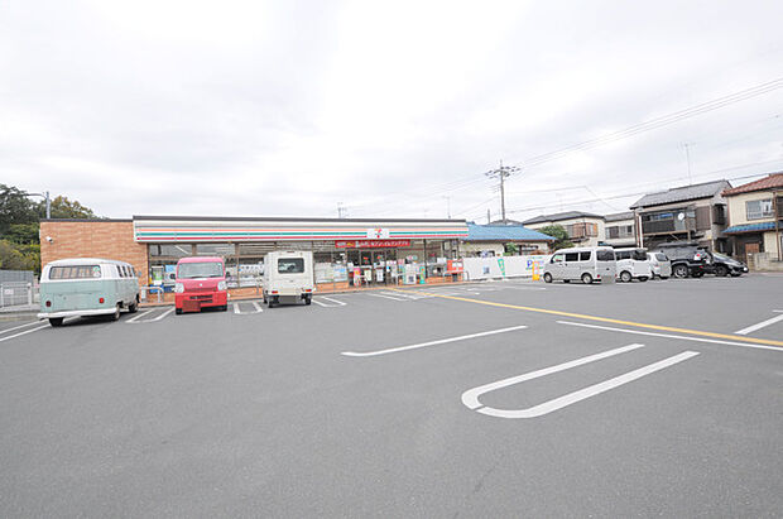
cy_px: 260
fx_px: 358
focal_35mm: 16
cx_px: 392
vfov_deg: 71.8
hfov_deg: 95.1
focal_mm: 11
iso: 200
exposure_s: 1/200
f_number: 7.1
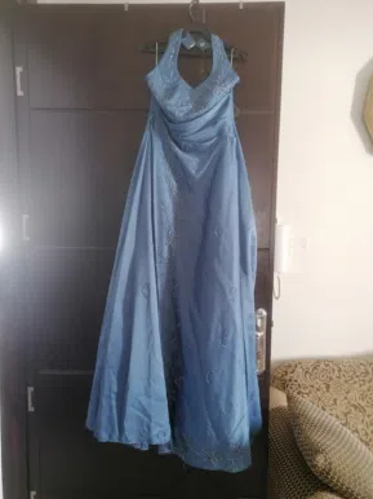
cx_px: 188
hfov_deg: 49.7
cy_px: 256
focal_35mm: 28
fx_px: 403
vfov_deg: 63.5
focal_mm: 5.4
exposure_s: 1/33.3
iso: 250
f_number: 1.8
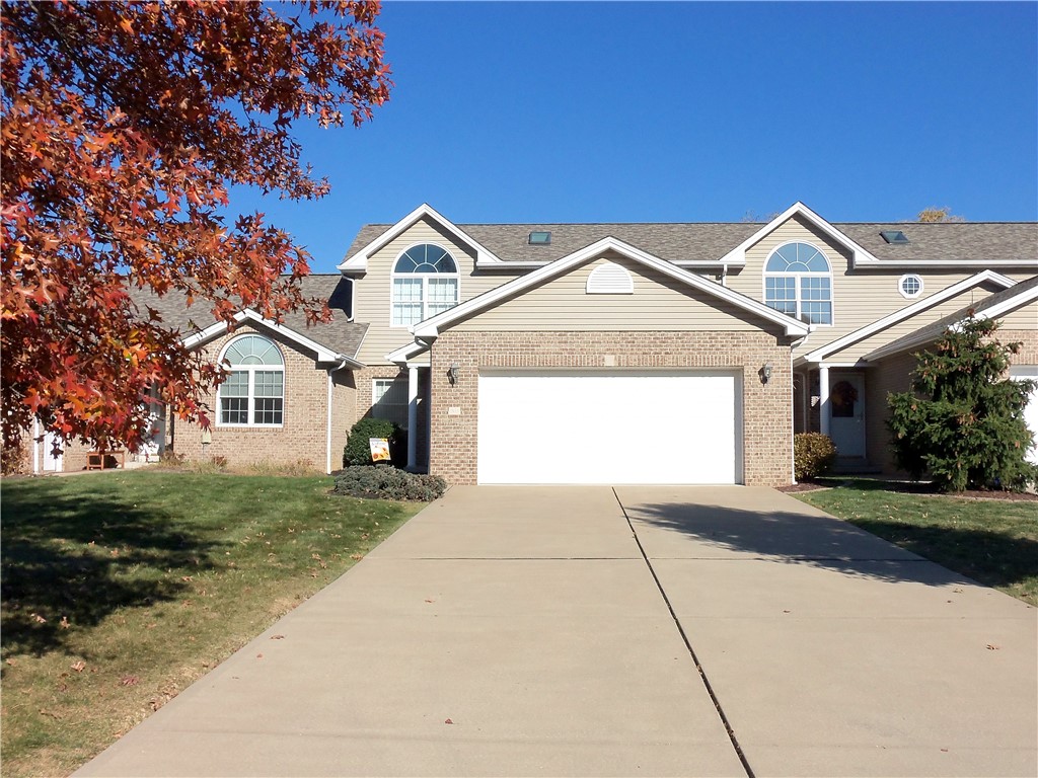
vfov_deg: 38.7
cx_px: 519
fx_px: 1109
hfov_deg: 50.1
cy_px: 389
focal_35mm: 37
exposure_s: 1/250
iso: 64
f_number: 9.2
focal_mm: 6.7
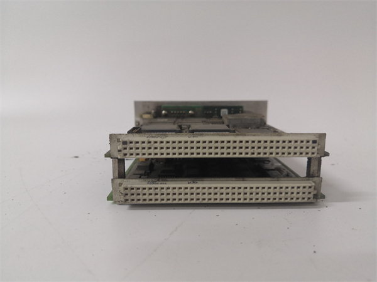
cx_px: 188
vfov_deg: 51.4
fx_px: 294
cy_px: 141
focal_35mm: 27
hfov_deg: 65.3
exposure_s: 1/50
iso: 250
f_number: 1.8
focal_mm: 3.95
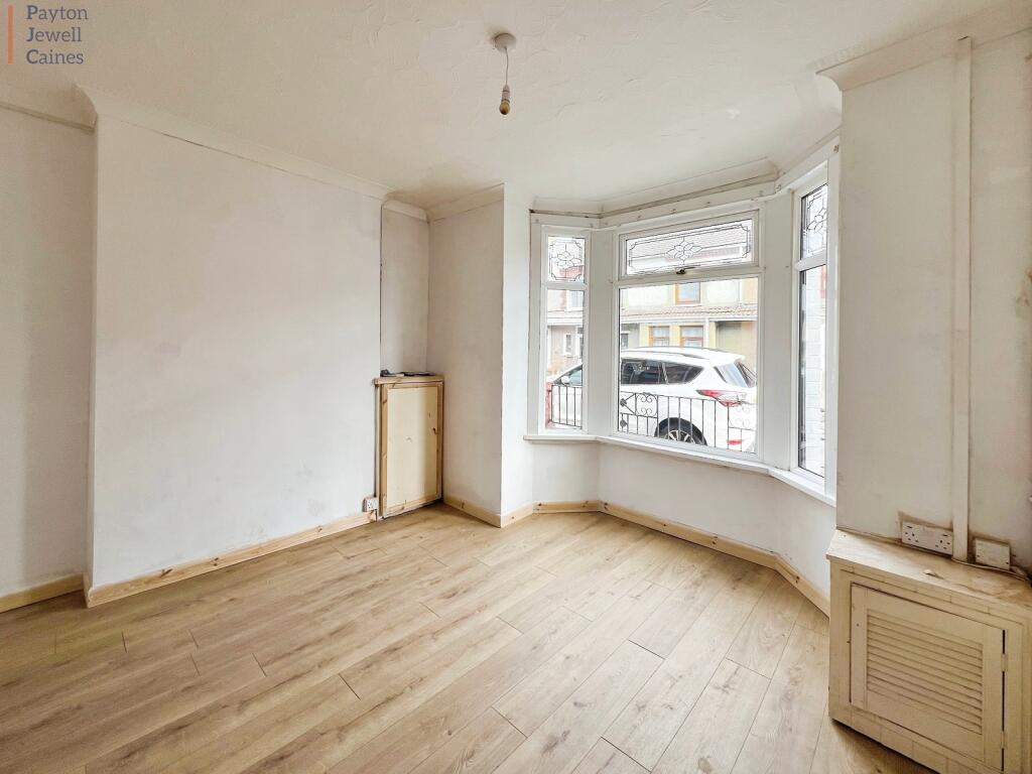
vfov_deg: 89.9
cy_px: 387
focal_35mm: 13
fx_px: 388
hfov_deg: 106.2
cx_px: 516
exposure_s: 1/163
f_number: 1.8
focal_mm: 1.57
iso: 32
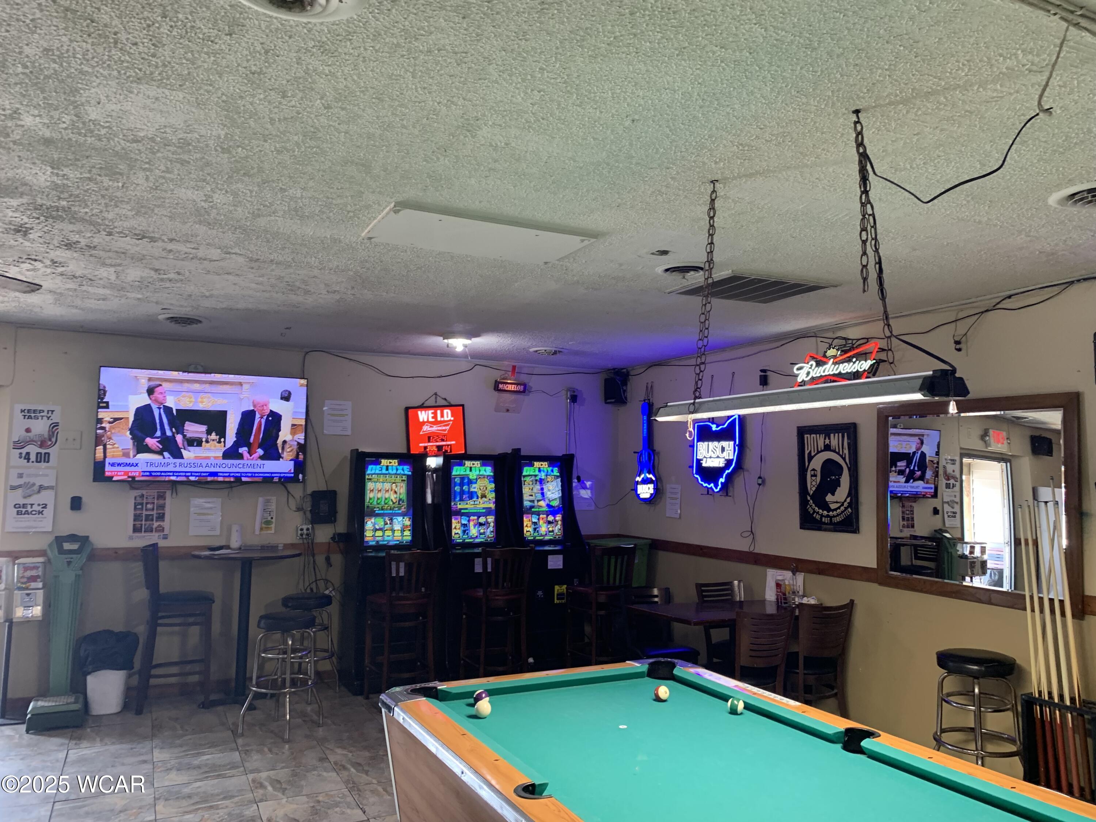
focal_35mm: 26
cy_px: 411
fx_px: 823
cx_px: 548
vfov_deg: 53.1
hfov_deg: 67.3
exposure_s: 1/60
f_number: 1.8
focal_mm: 4.25
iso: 160
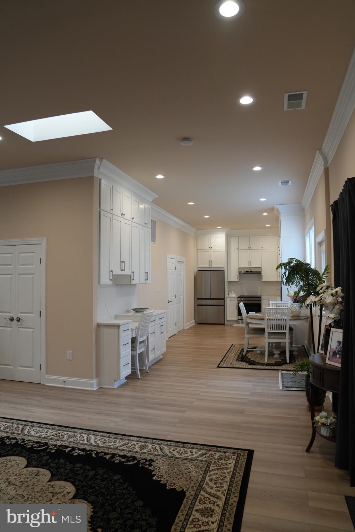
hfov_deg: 53.1
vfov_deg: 73.7
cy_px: 266
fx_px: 355
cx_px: 178
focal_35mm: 24
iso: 1600
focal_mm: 24
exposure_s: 1/160
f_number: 4
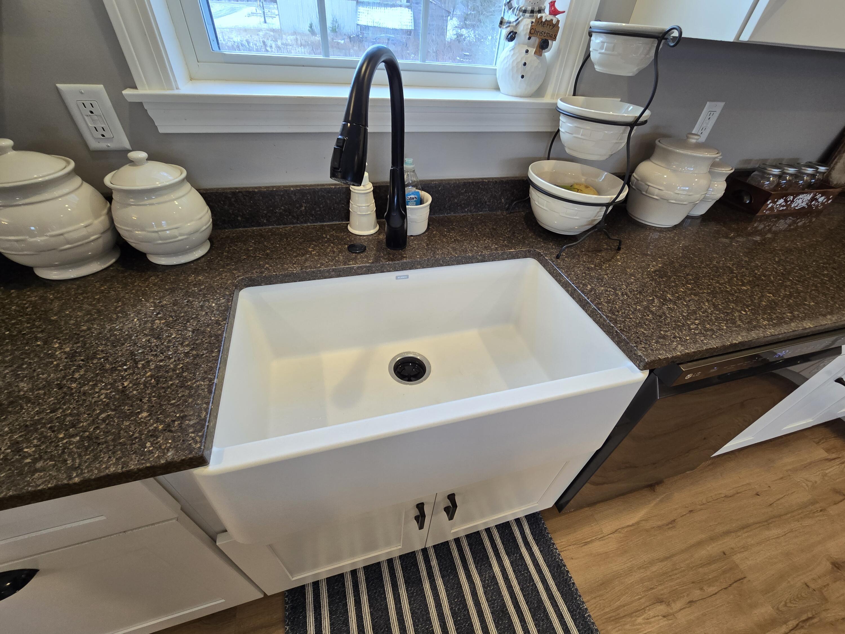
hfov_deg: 106.2
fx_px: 317
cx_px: 422
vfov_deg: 89.9
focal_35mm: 13
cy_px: 317
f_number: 2.2
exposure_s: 1/60
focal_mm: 2.2
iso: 100
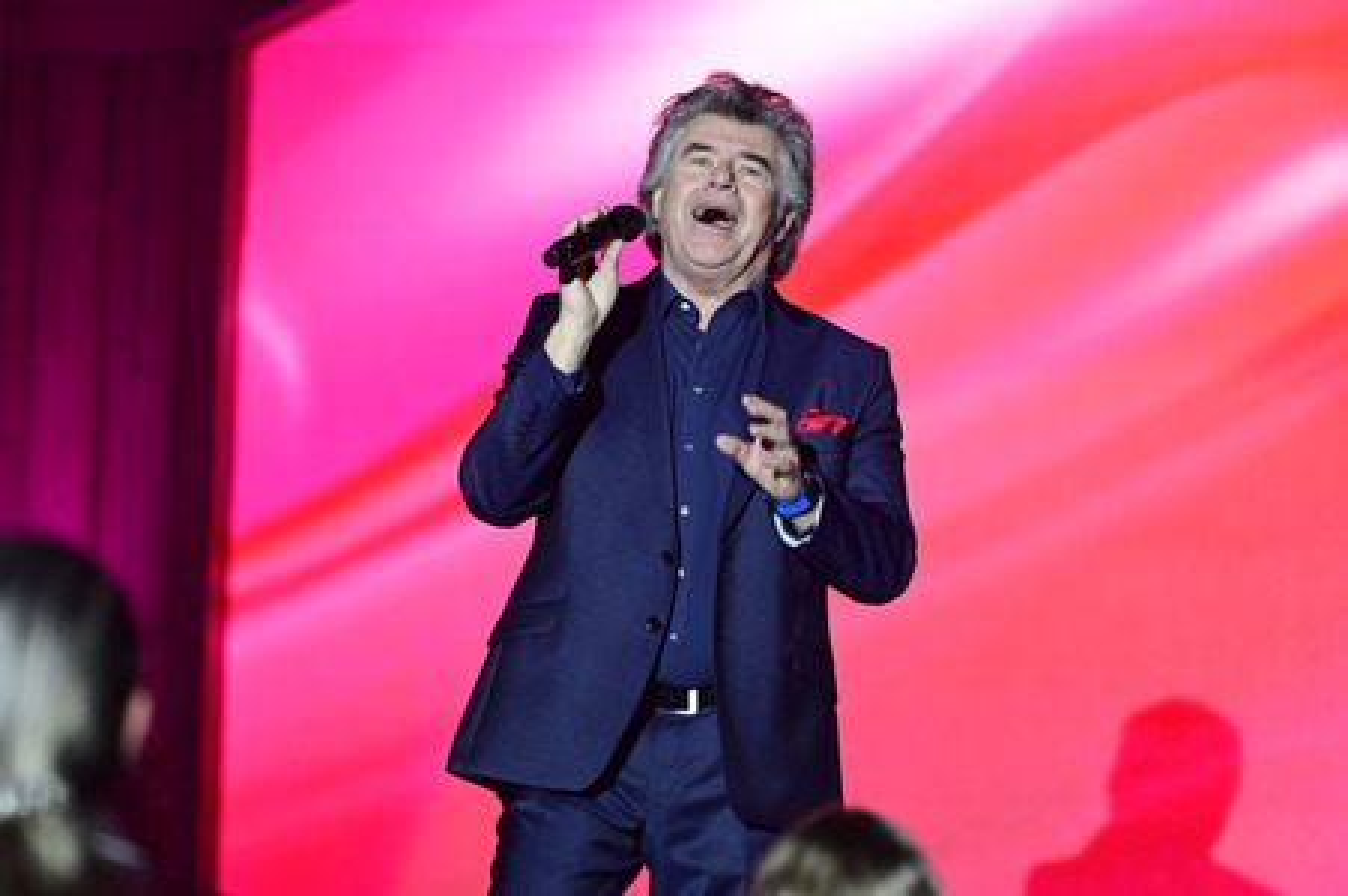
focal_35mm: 200
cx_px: 674
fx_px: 7483
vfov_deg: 6.9
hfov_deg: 10.3
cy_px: 448
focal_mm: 200
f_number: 2.8
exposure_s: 1/400
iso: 3200
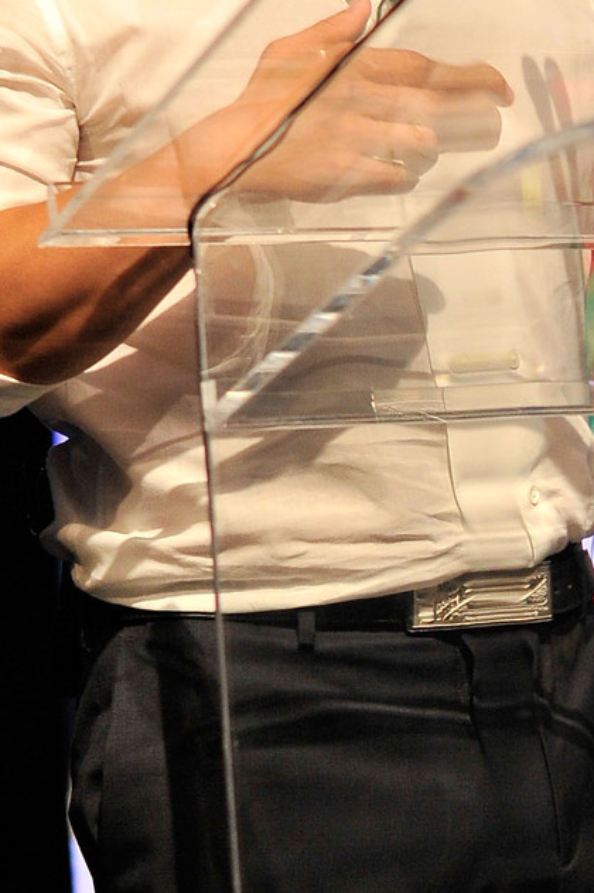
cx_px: 795
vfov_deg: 12.7
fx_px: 4018
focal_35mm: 162
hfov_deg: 8.3
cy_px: 499
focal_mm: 50
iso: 2000
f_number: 2.2
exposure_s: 1/1600
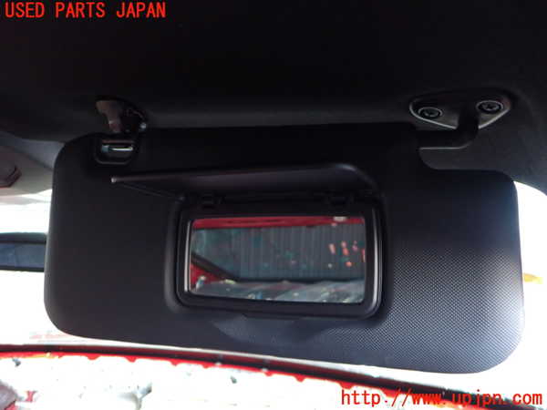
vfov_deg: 46.8
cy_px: 205
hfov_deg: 60.0
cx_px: 274
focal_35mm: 30
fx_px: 474
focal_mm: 5.4
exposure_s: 1/8
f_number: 2.3
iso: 800
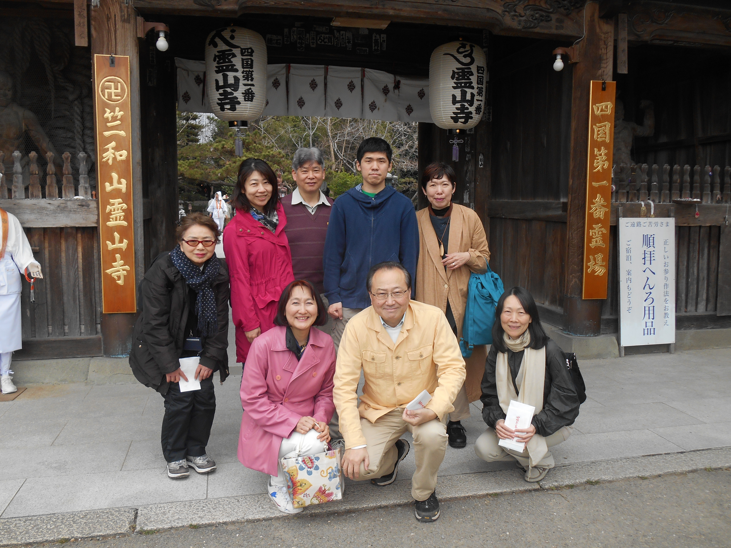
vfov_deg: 45.4
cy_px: 274
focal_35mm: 31
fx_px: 655
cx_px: 366
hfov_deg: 58.4
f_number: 3.6
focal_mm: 5.5
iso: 80
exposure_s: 1/250
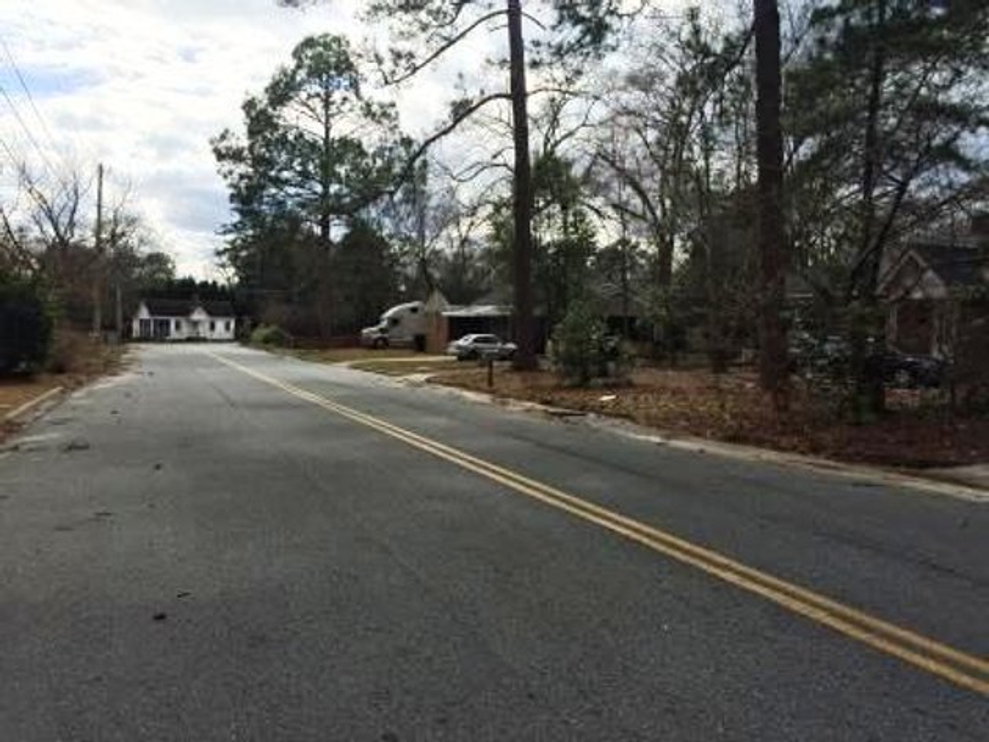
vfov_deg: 48.2
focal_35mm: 29
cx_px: 494
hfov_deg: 61.7
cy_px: 371
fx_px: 828
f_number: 2.2
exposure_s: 1/2053
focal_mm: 4.15
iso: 32
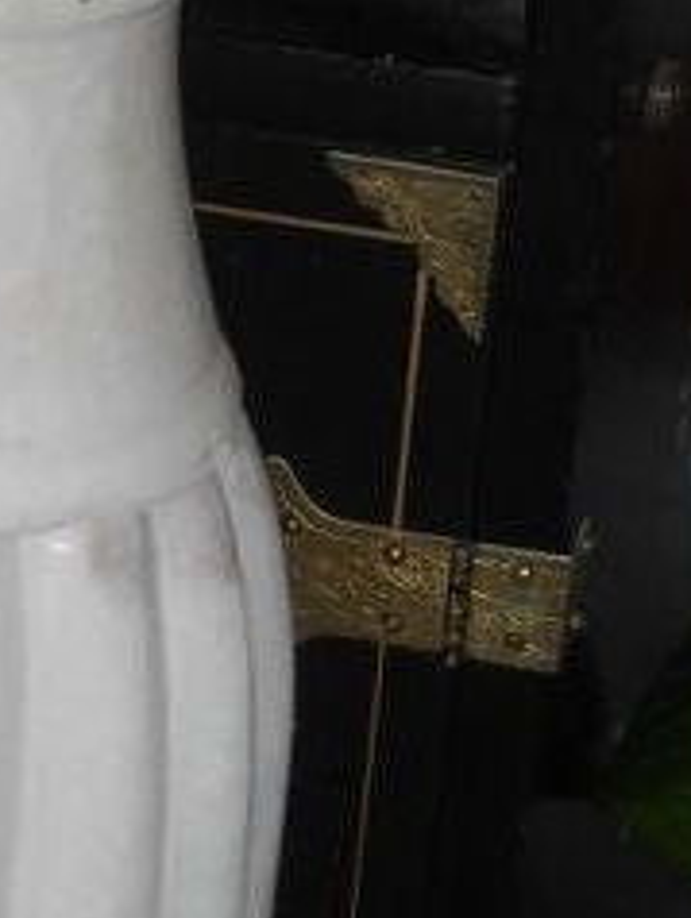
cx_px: -282
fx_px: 5128
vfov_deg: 10.1
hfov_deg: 7.6
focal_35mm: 193
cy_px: 964
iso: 80
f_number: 4
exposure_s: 1/30
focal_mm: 8.3
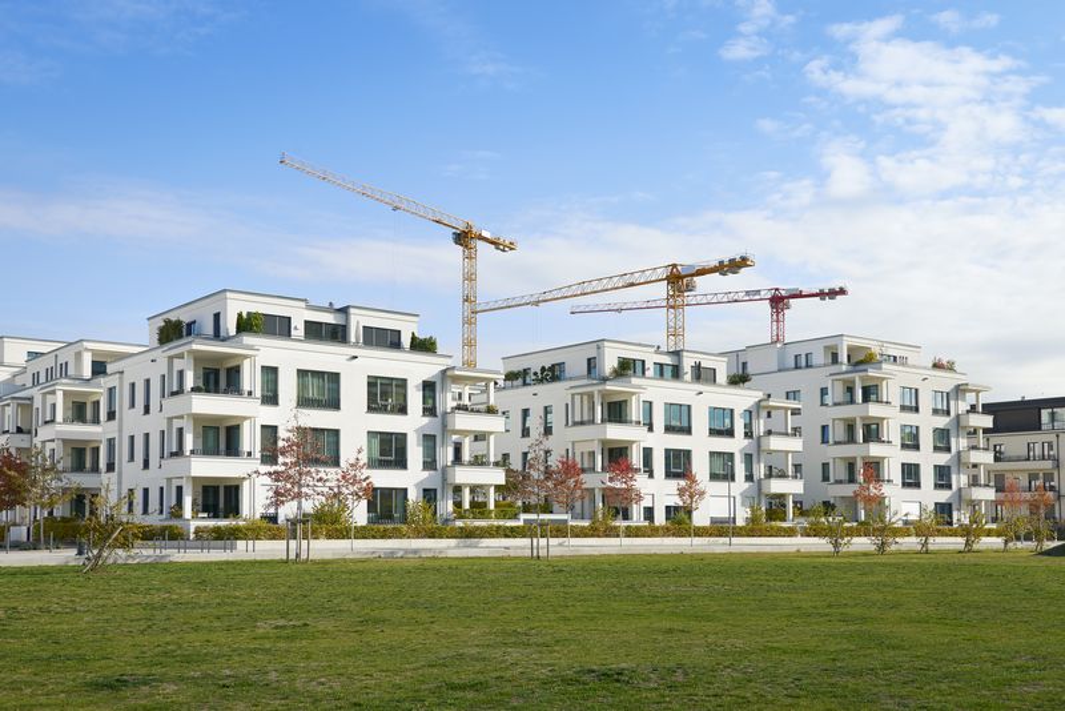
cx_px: 532
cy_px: 356
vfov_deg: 35.1
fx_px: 1125
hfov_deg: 50.7
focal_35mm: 38
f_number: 5.6
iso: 100
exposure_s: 1/500
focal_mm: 38
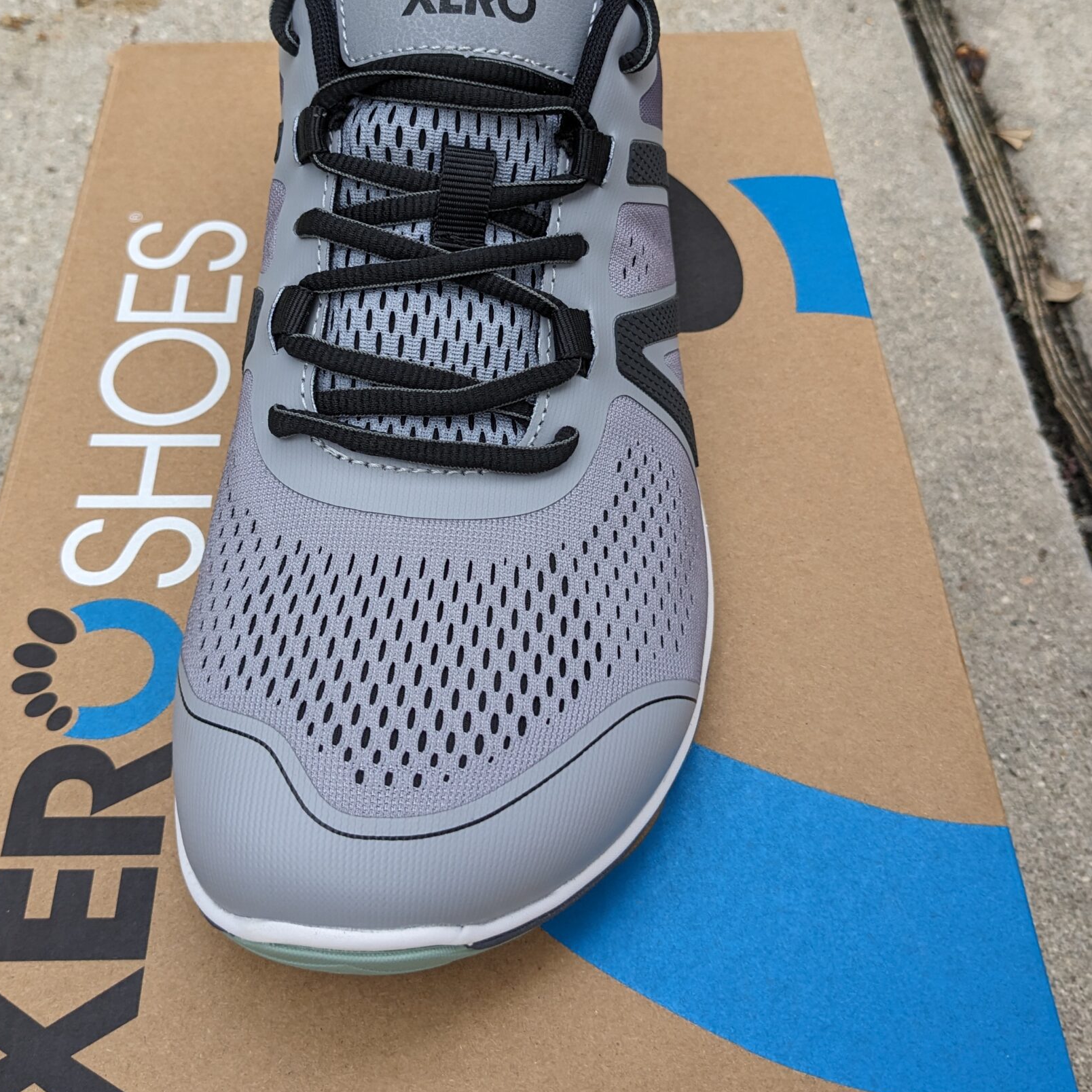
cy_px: 369
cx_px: 451
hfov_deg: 43.7
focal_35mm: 38
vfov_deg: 43.3
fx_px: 1356
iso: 55
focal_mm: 4.38
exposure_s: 1/120
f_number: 1.73
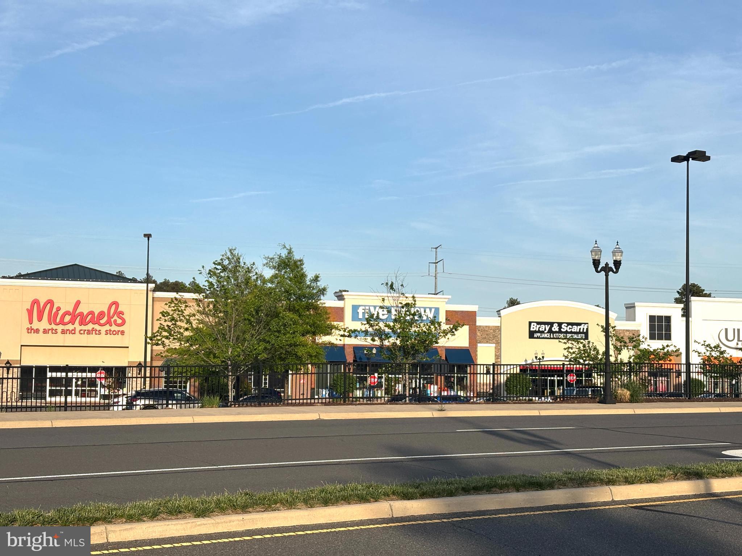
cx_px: 371
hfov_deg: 36.8
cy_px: 278
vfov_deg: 28.0
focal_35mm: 52
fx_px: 1115
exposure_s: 1/3021
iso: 32
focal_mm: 5.96
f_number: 1.6
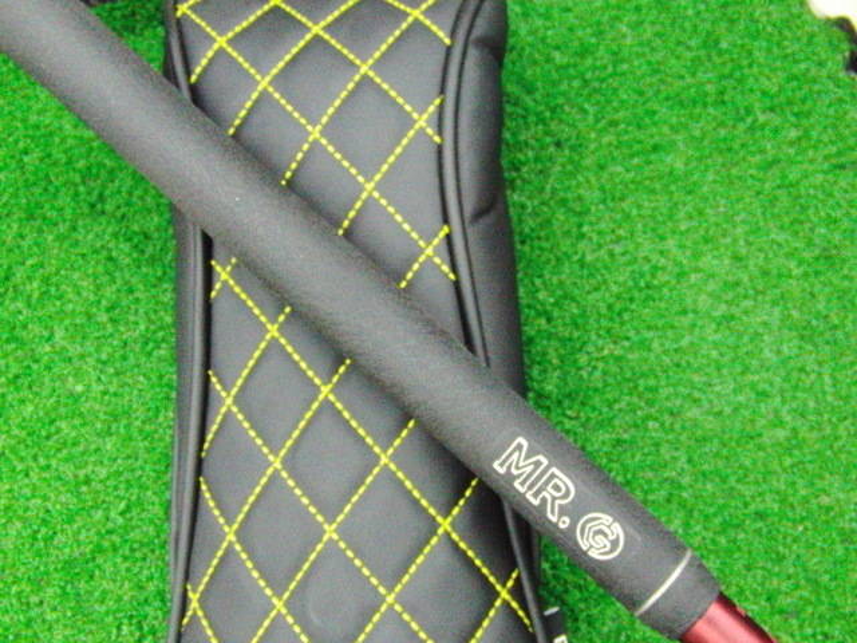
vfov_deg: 38.7
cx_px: 428
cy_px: 322
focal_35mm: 37
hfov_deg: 50.1
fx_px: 916
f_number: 3.6
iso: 3200
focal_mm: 6.42
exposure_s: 1/125
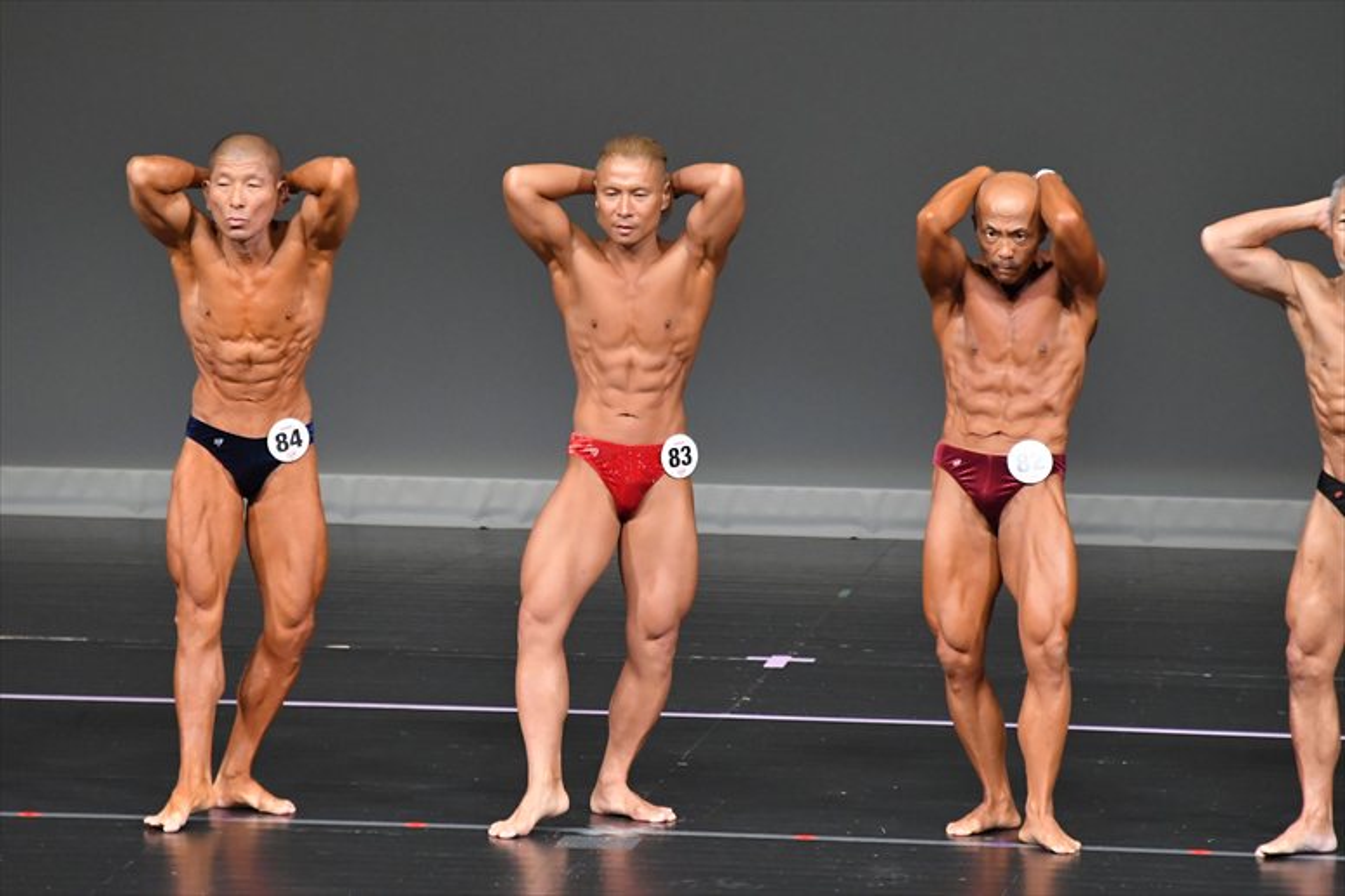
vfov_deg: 4.0
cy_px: 448
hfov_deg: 6.0
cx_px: 672
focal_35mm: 345
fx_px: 12883
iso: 5000
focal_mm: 230
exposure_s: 1/400
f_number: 5.6
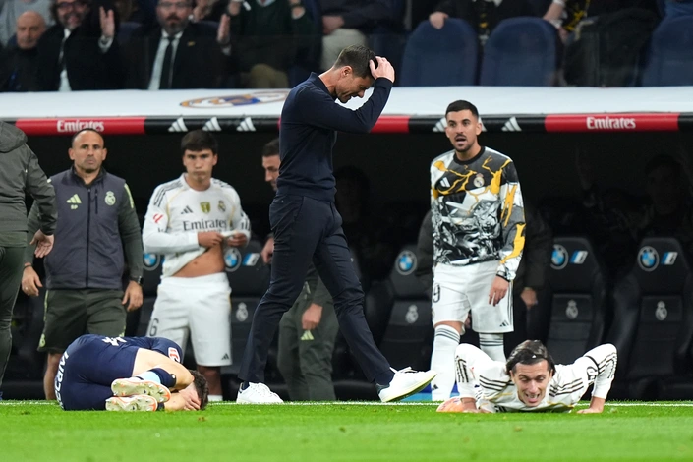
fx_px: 7699
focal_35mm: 400
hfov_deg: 5.2
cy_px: 231
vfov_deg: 3.4
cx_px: 346
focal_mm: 400
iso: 2000
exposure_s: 1/2000
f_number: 2.8
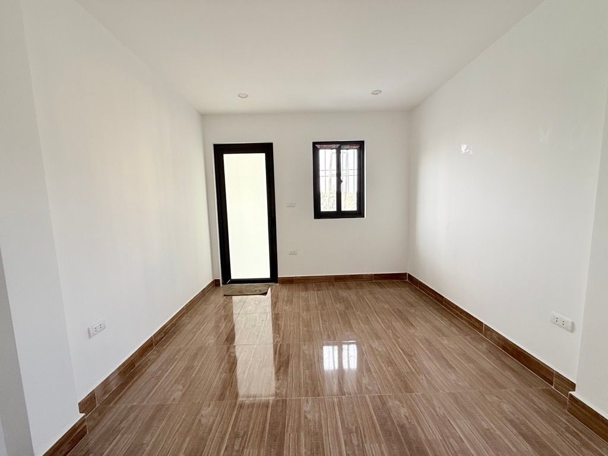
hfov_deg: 102.1
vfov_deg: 85.7
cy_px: 228
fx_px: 246
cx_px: 304
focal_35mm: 14
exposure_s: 1/99
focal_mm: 2.22
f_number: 2.2
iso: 125
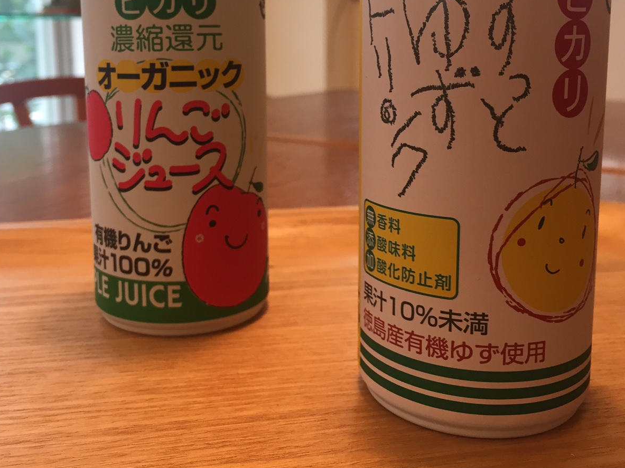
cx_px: 281
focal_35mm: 40
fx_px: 722
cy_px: 148
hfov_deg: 46.7
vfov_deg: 35.5
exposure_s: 1/33
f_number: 2.2
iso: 32
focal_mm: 4.15
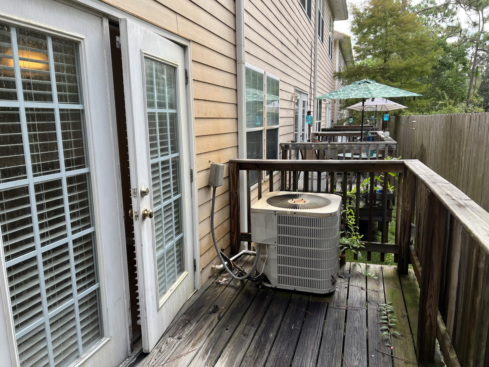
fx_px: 367
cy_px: 184
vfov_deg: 53.1
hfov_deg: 67.3
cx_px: 244
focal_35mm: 26
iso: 50
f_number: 1.5
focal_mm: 5.7
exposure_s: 1/643
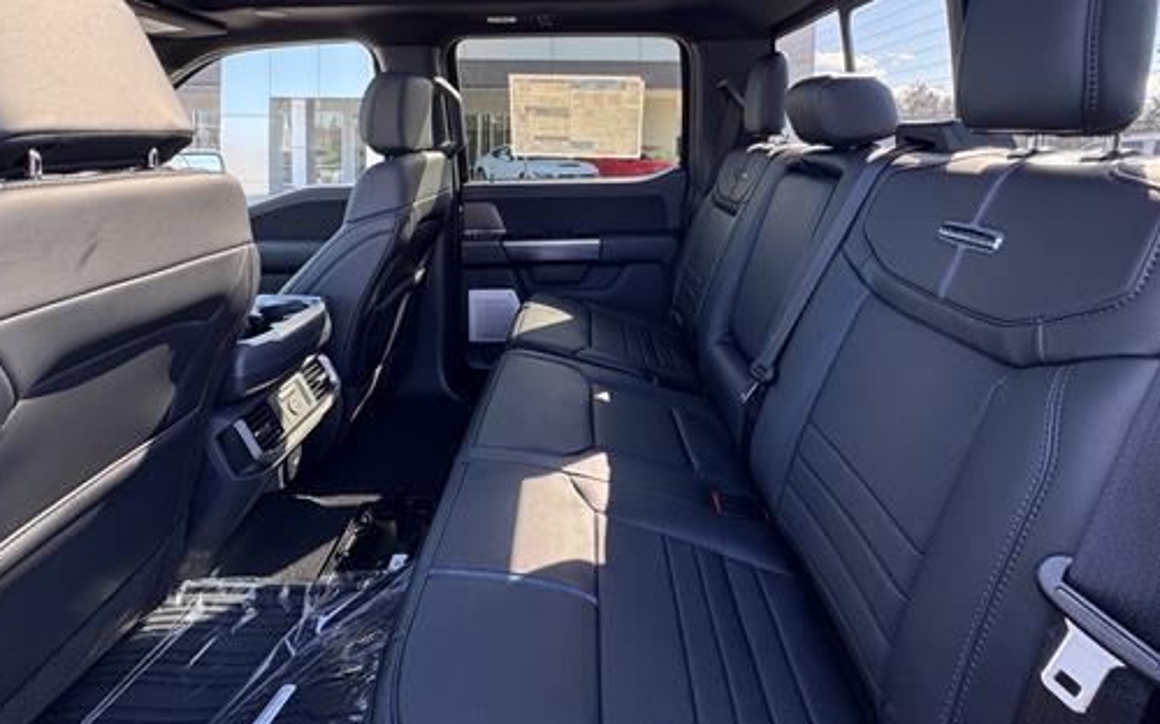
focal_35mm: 19
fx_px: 600
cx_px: 580
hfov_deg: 88.0
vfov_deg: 59.0
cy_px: 183
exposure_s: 1/99
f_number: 2.2
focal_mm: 2.22
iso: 80
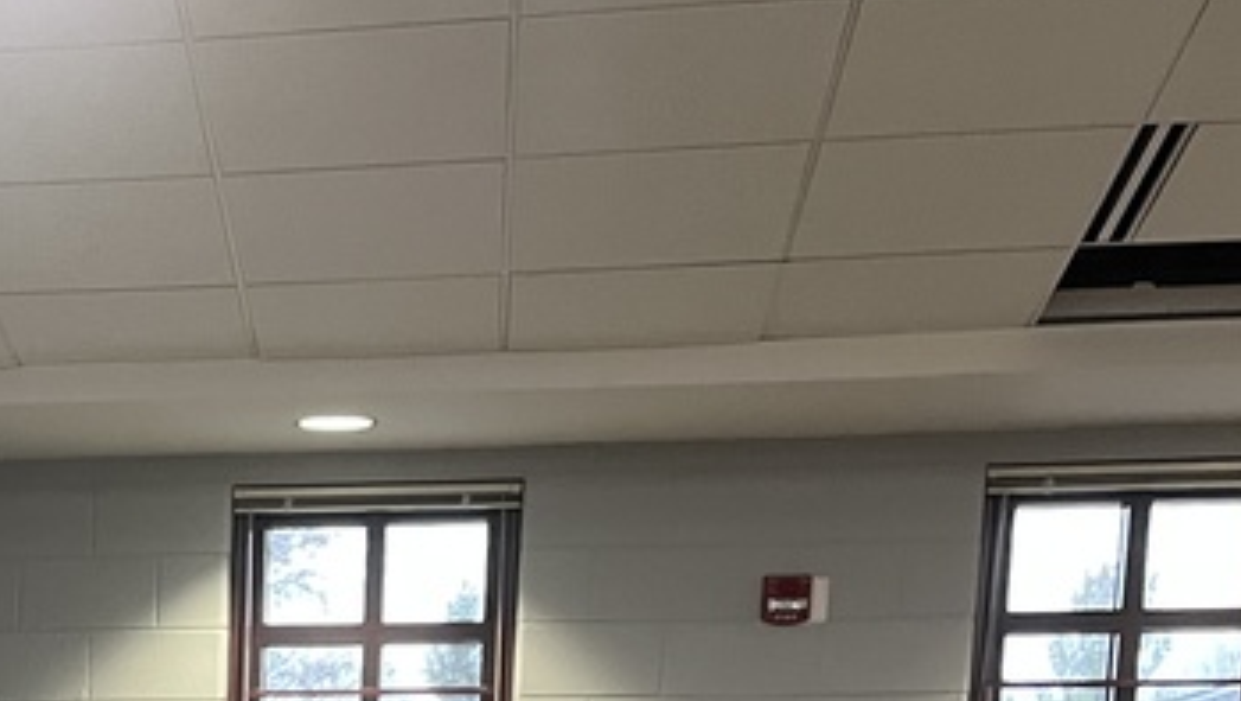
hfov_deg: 24.1
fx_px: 2734
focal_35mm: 83
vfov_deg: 13.0
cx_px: -89
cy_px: 1317
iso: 250
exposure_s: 1/60
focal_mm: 5.1
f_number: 1.6
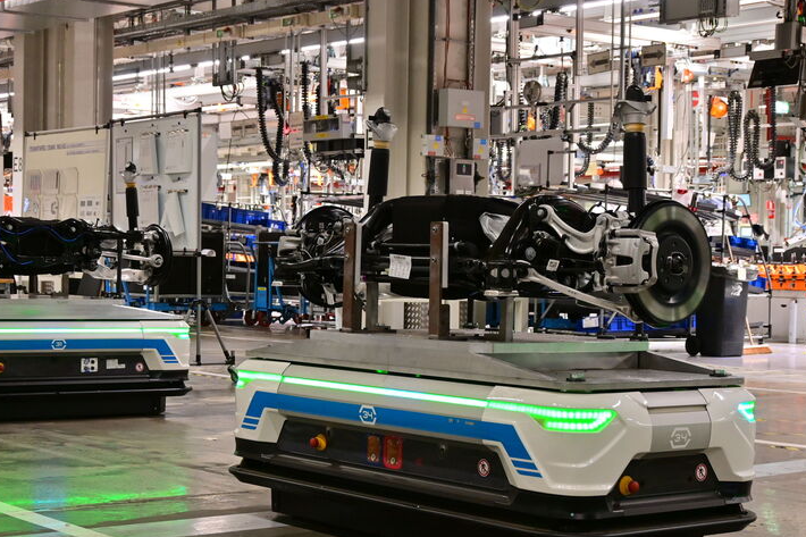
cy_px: 330
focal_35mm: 69
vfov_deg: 19.7
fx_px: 1544
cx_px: 367
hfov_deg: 29.2
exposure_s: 1/25
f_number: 5.6
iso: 800
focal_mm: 34
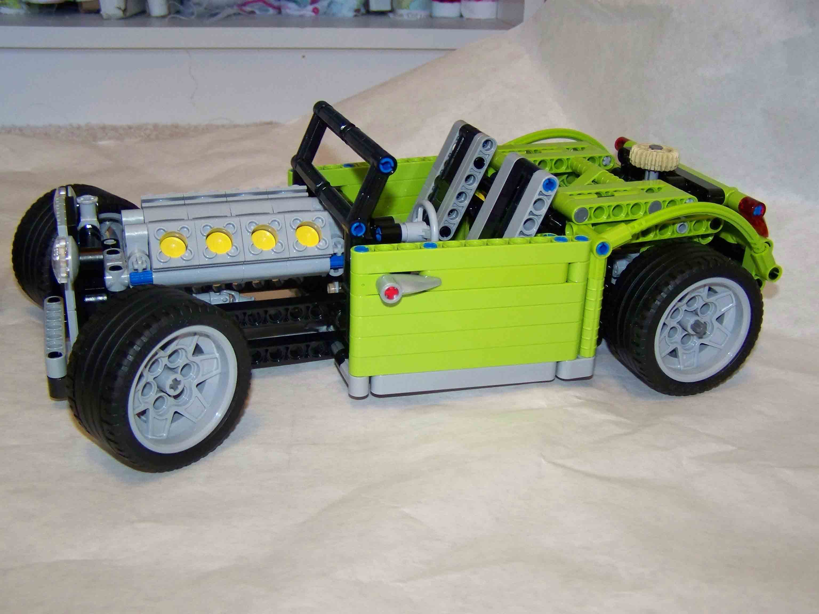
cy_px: 307
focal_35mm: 38
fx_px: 899
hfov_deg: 49.0
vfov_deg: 37.7
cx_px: 410
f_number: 2.8
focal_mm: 6.3
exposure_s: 1/50
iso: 200
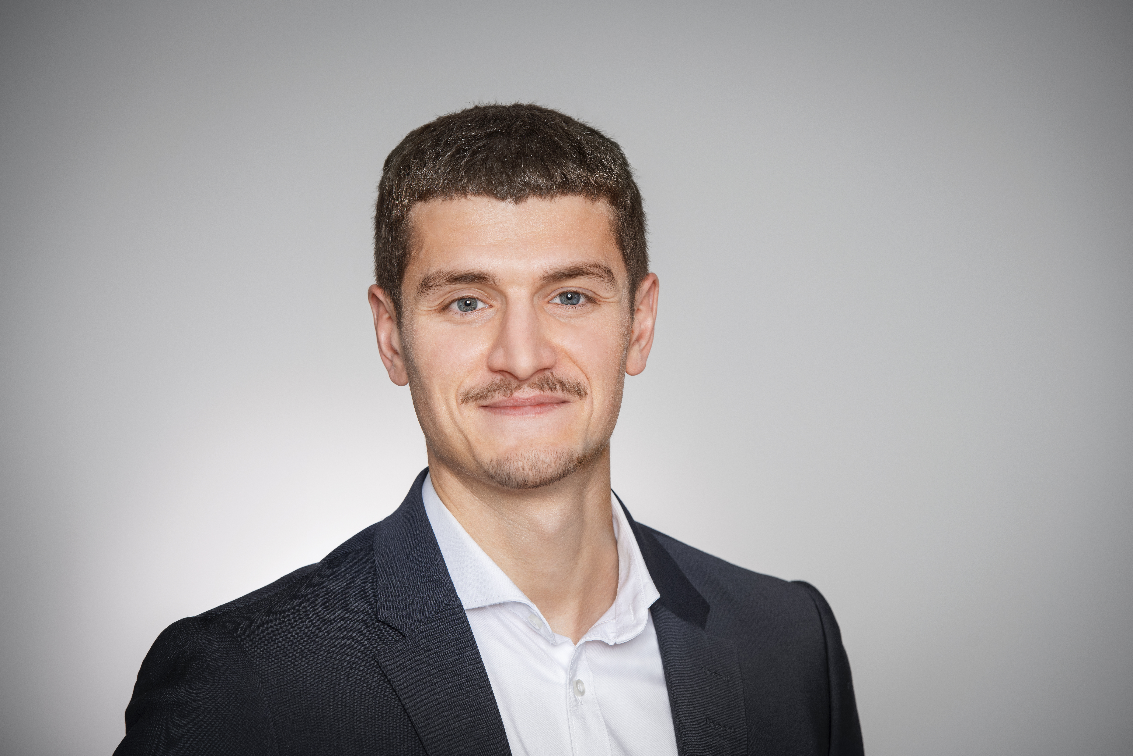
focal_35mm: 165
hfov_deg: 12.5
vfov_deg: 8.3
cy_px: 378
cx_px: 566
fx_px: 5193
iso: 100
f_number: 5.6
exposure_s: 1/100
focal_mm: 165
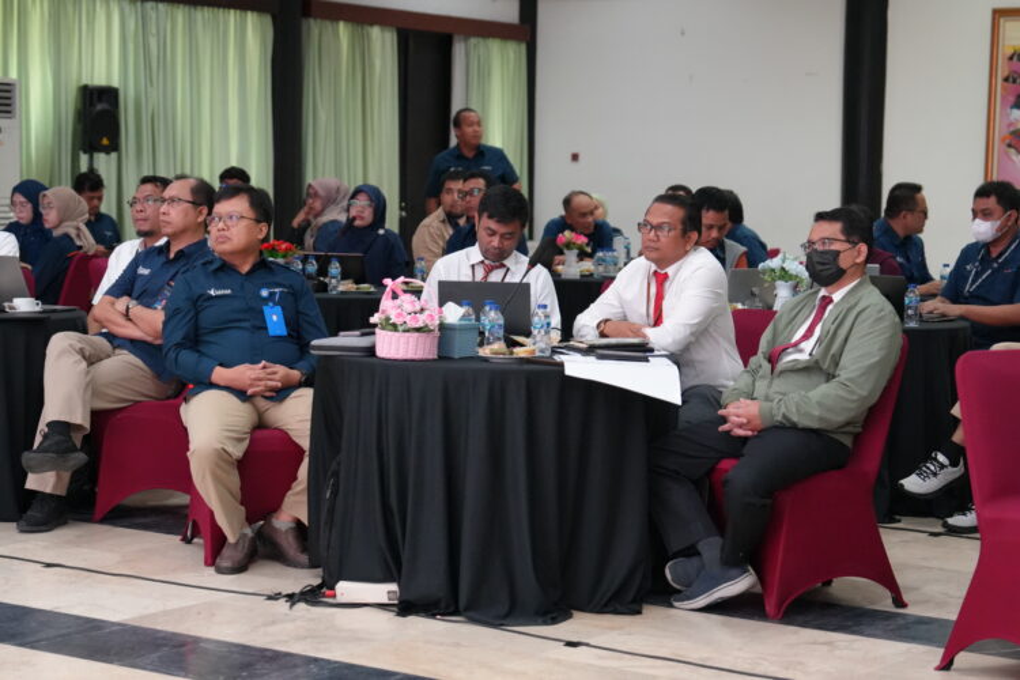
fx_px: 2125
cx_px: 510
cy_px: 340
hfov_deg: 27.0
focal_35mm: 75
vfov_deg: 18.2
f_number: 2.8
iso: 4000
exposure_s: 1/160
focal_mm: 50
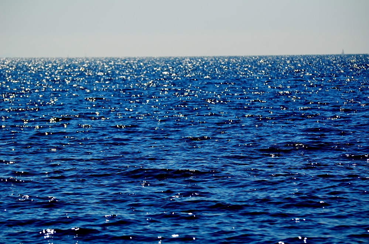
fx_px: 2224
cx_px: 184
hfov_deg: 9.5
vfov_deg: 6.3
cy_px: 122
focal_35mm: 218
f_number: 4.8
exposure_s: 1/4000
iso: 400
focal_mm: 145
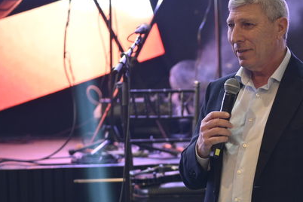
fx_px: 1464
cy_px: 271
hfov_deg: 11.7
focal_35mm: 174
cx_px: 325
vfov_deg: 7.8
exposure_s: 1/200
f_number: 1.8
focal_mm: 50
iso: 800
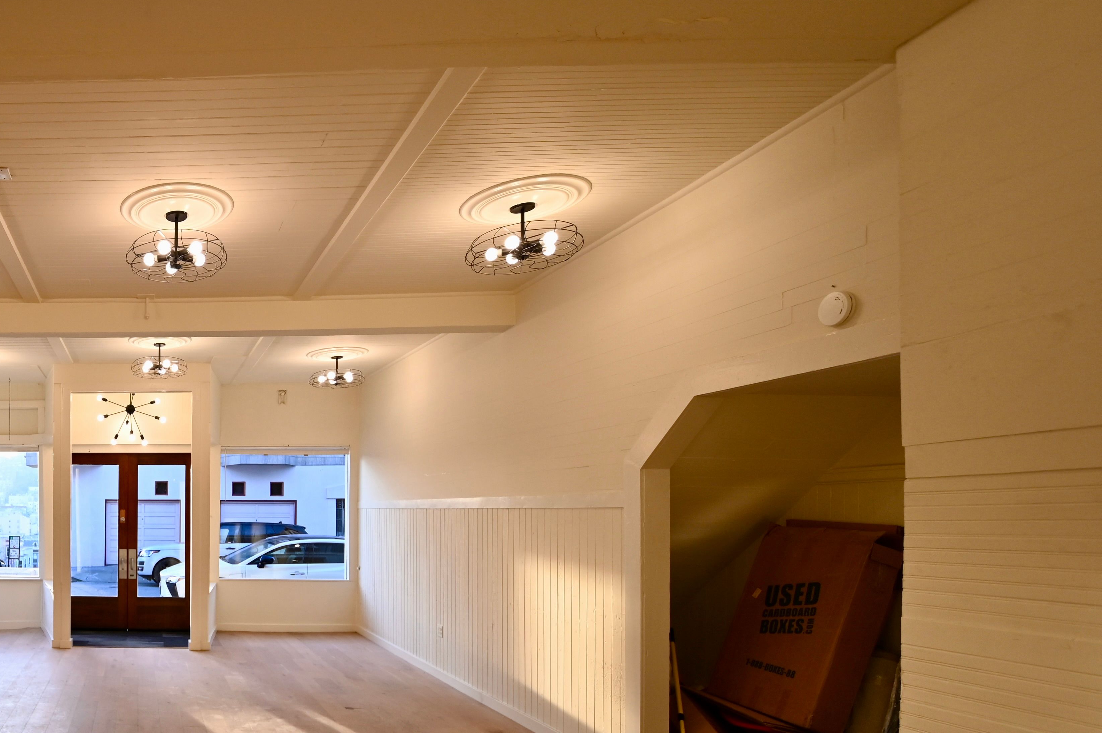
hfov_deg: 65.6
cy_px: 480
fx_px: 673
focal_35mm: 22
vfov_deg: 56.1
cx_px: 118
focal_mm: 12
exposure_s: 1/100
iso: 400
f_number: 5
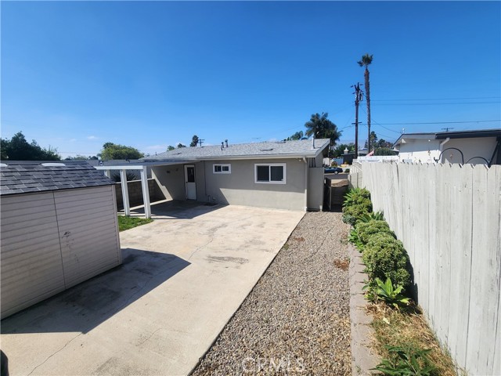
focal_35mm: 13
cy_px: 188
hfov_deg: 106.2
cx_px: 250
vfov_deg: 89.9
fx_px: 188
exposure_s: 1/2835
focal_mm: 2.2
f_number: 2.2
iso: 50
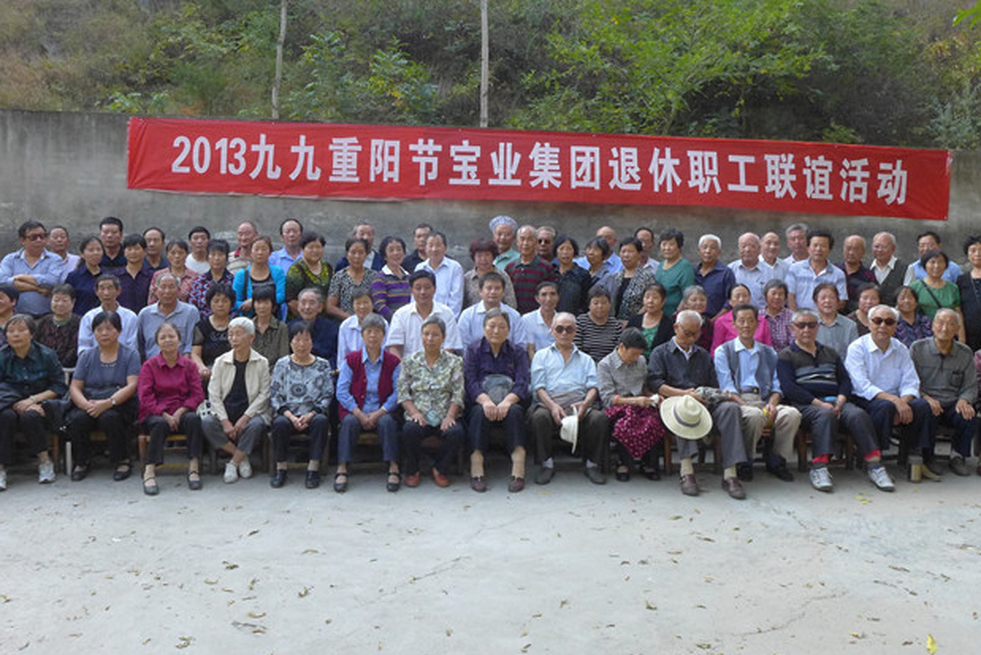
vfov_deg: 42.1
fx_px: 845
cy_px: 258
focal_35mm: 31
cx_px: 455
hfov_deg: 60.2
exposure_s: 1/80
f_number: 8
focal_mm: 4.7
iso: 400
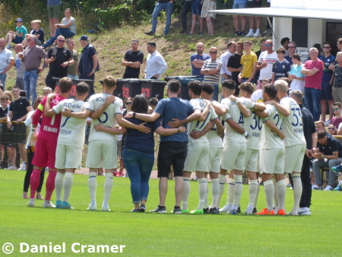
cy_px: 128
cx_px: 171
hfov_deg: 3.7
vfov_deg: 2.8
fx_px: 5308
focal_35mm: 537
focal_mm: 96.2
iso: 80
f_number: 6.1
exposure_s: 1/125
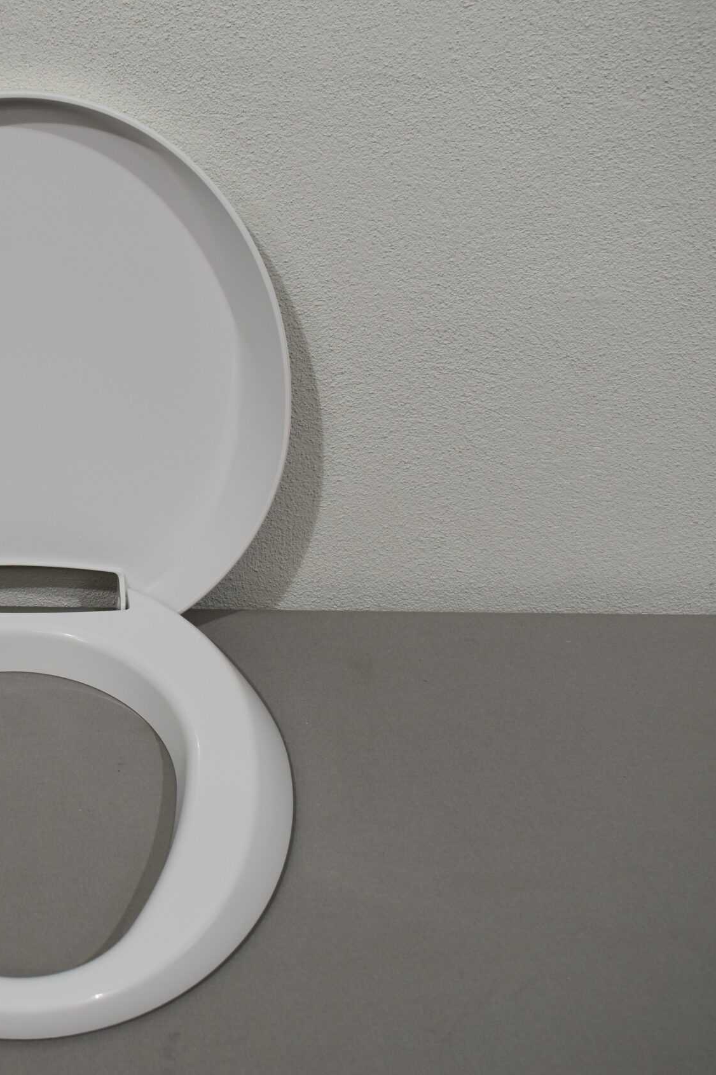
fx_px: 1492
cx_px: 37
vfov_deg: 39.6
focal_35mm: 50
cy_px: 540
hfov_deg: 25.9
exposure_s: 1/125
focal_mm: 22
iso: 280
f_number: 5.6
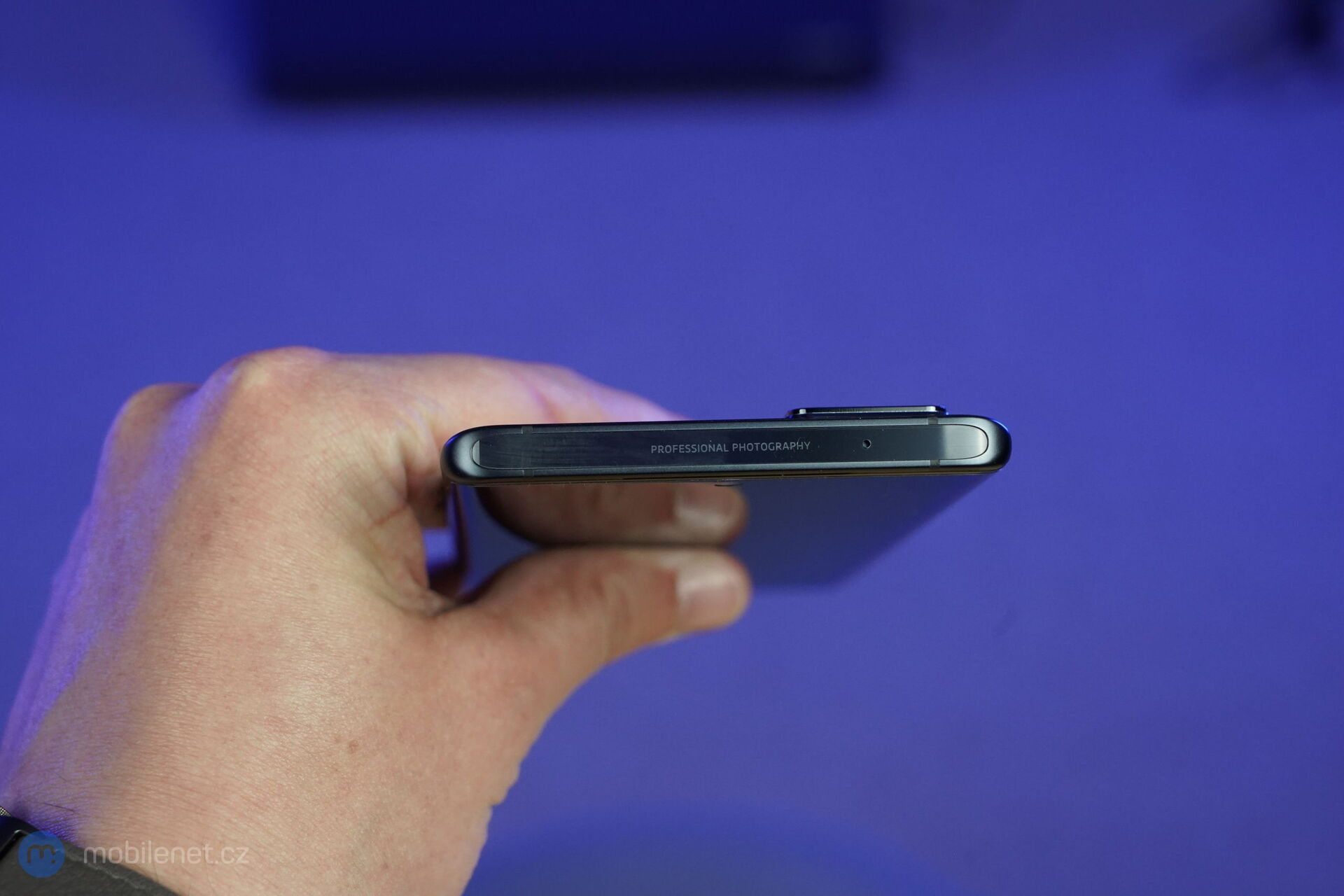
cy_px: 448
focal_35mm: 70
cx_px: 672
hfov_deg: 28.8
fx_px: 2613
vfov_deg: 19.5
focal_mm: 70
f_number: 8
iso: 4000
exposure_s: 1/200
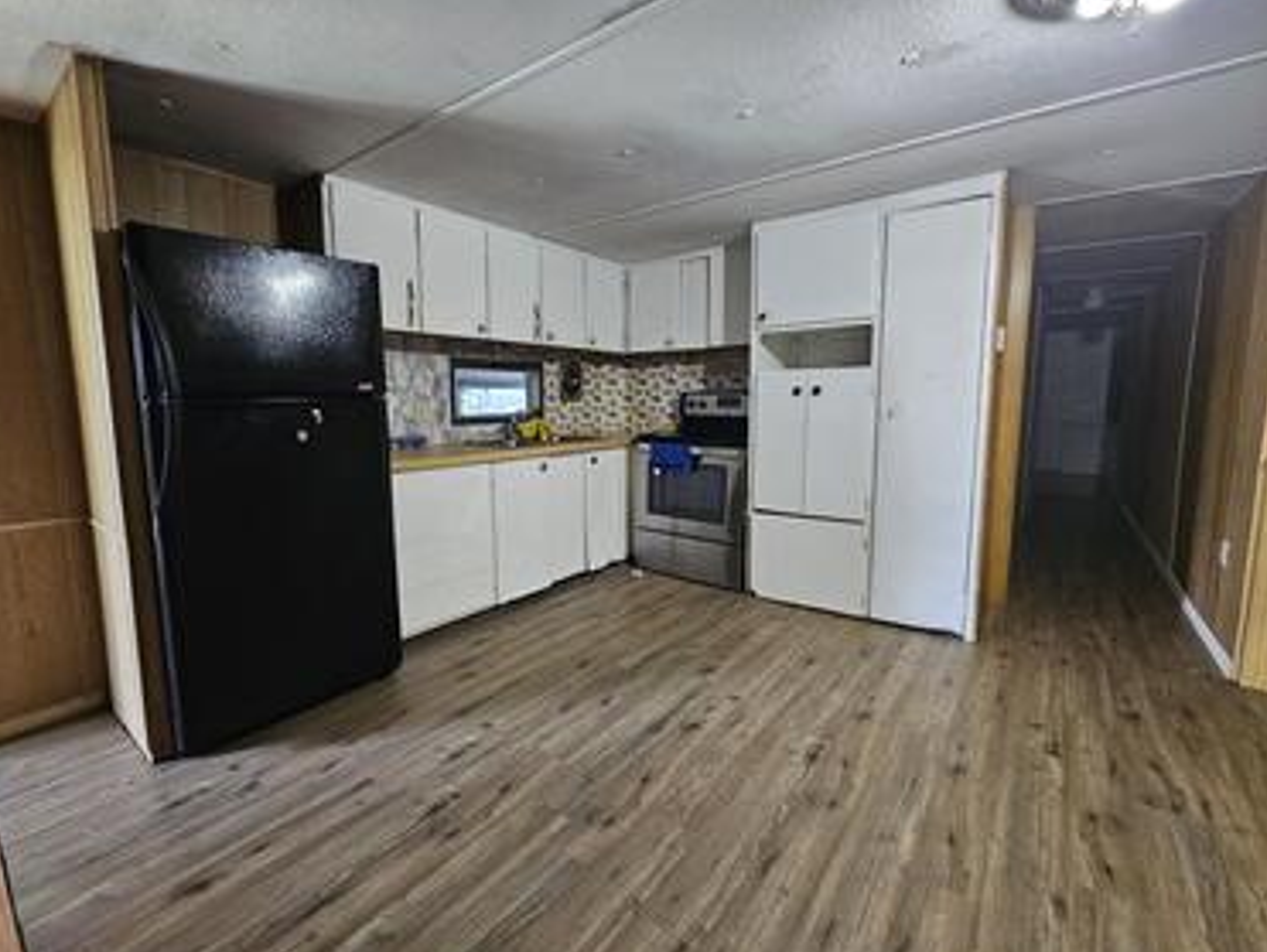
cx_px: 598
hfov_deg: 101.9
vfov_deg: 85.8
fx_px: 513
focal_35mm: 14
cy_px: 471
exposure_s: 1/30
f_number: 2.2
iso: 400
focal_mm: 2.2
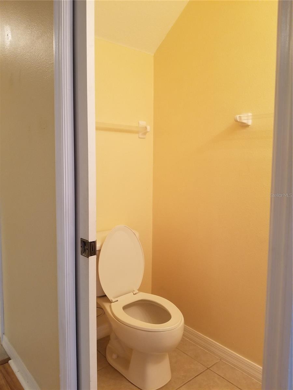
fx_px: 293
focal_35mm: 26
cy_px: 195
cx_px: 146
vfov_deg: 67.3
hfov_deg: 53.1
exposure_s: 1/30
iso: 200
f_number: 1.7
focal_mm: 4.25
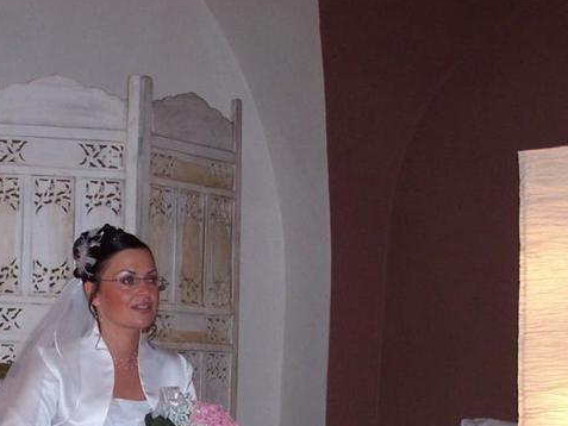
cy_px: 353
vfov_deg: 14.8
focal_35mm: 99
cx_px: 101
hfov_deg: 19.6
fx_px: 1625
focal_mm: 9.8
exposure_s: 1/60
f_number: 3.2
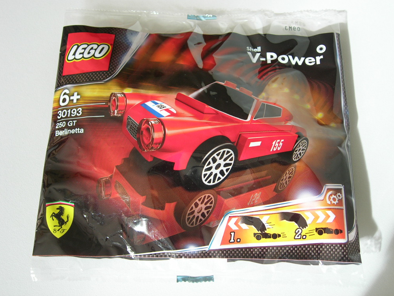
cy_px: 145
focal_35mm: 42
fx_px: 478
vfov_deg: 34.3
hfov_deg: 44.8
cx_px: 198
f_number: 2.9
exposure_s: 1/5.7
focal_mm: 8.5
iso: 64
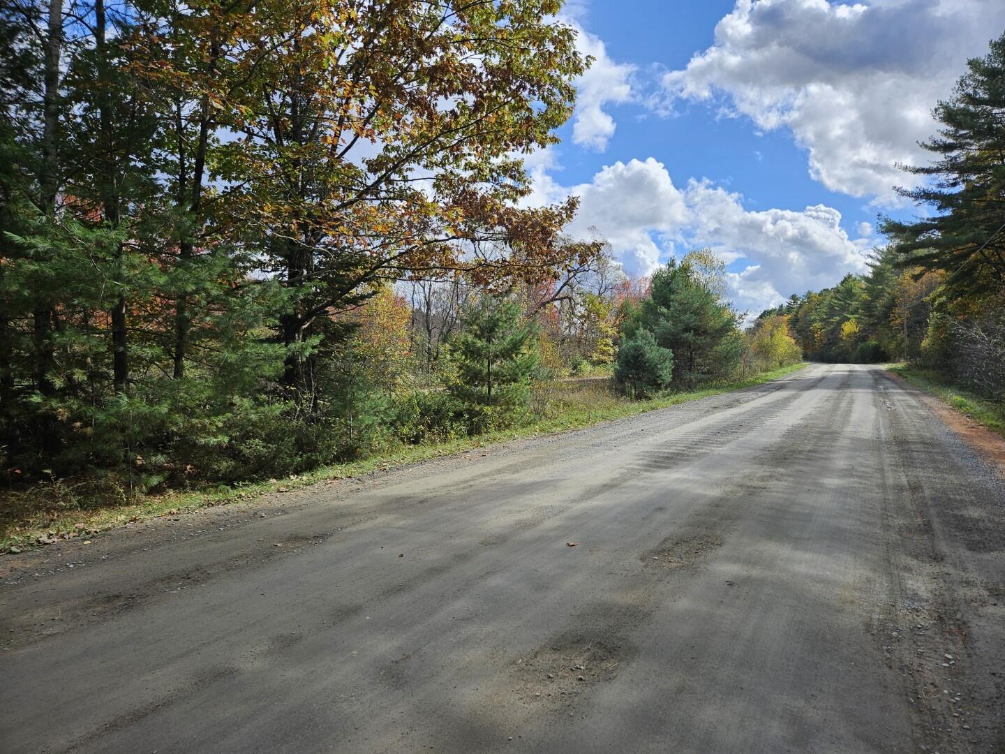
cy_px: 377
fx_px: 668
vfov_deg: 58.9
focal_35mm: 23
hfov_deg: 73.9
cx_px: 502
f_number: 1.8
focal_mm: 5.4
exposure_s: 1/1819
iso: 25
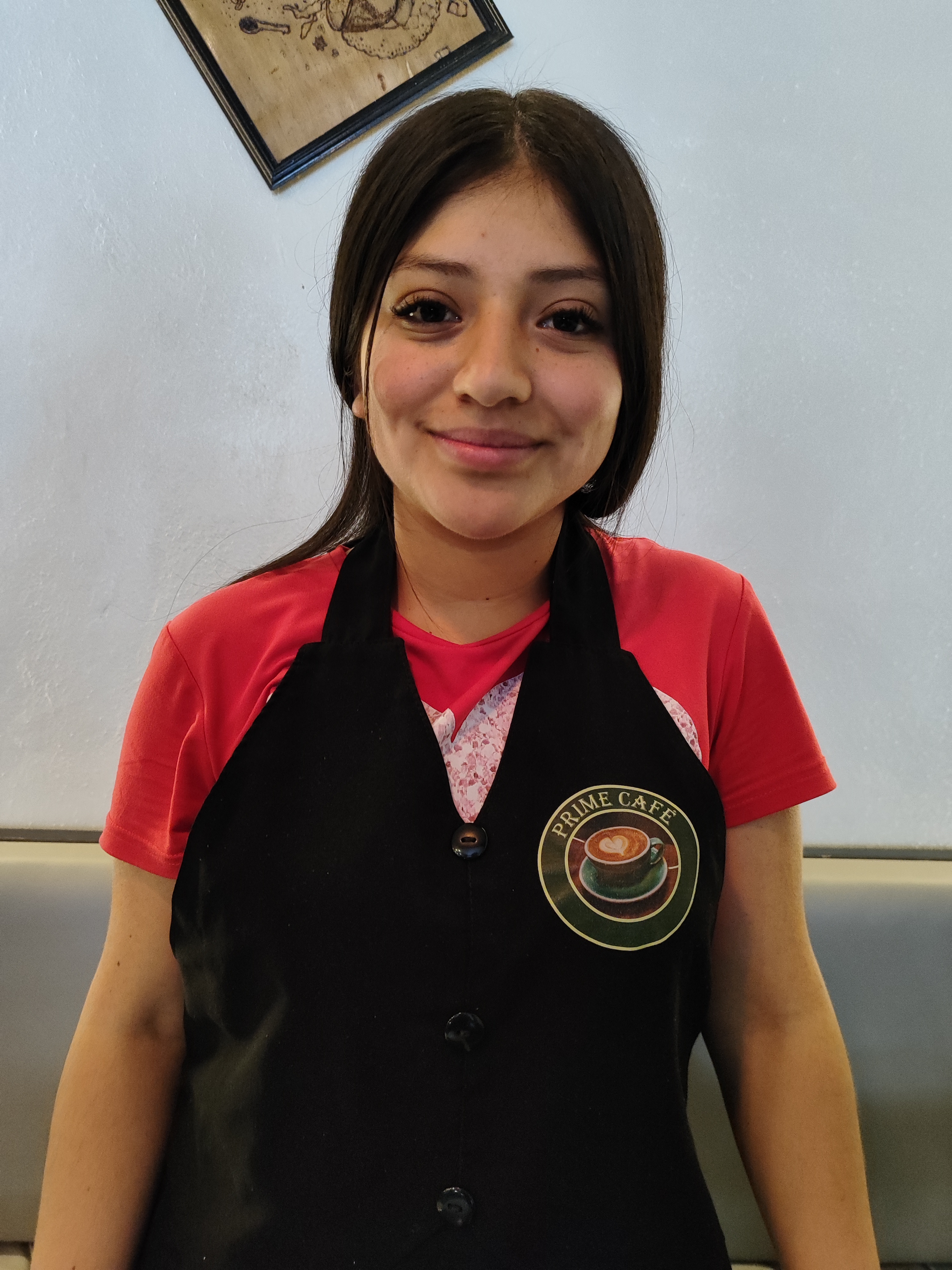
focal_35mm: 24
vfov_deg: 71.6
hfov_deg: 56.8
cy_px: 635
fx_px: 880
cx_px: 476
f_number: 1.89
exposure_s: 1/40
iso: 1057
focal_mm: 5.89
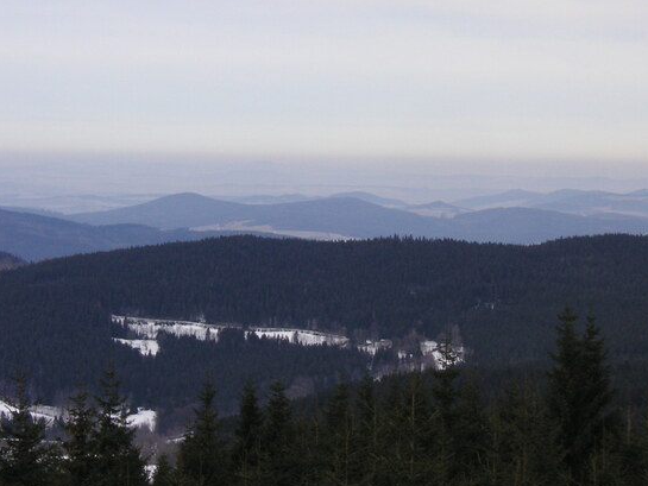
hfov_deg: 12.8
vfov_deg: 9.6
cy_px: 164
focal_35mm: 154
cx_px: 300
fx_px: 2883
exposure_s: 1/180
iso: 50
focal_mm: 17.1
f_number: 5
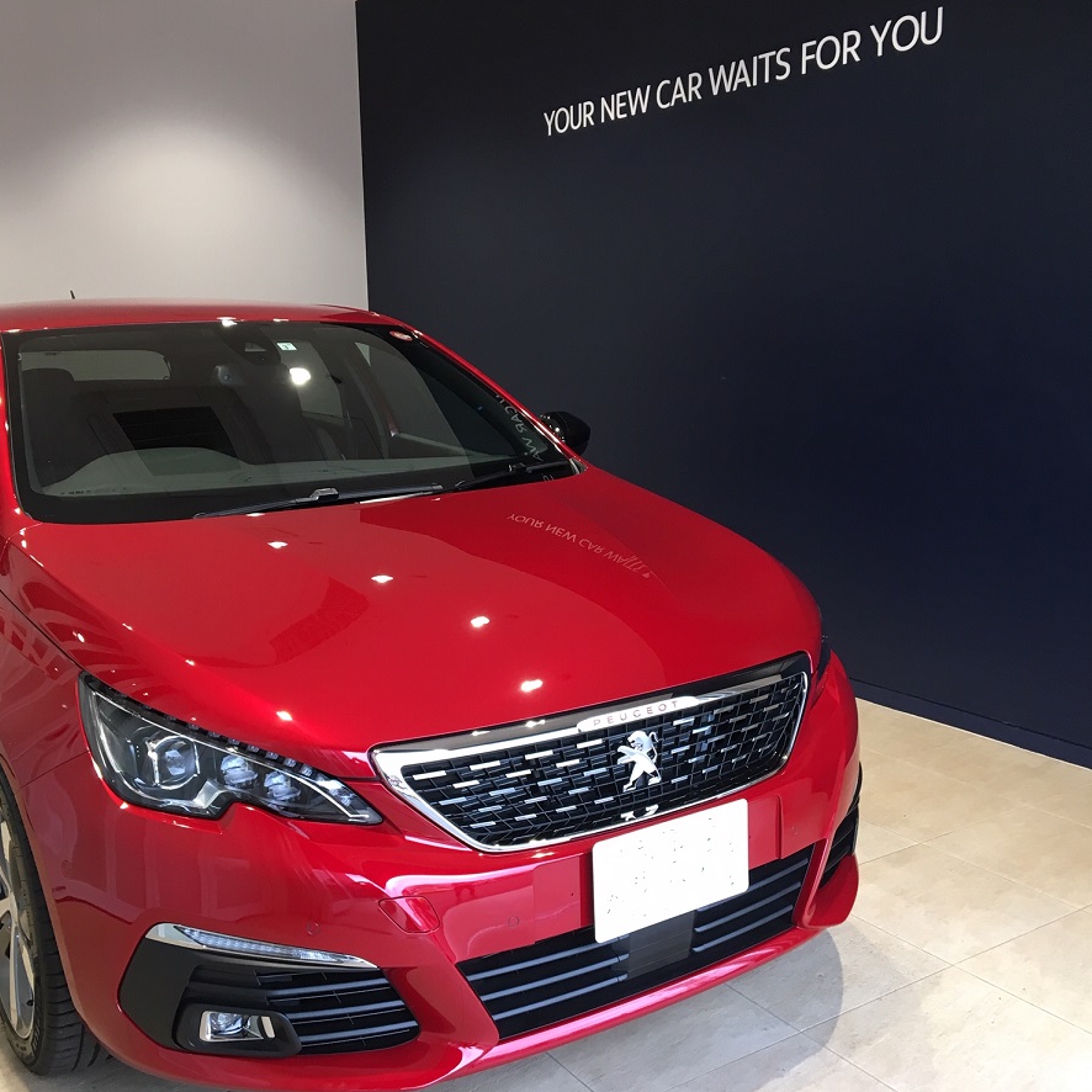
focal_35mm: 35
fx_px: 1249
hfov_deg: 47.2
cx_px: 507
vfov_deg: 47.2
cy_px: 550
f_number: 2.2
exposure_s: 1/30
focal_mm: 4.15
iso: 64
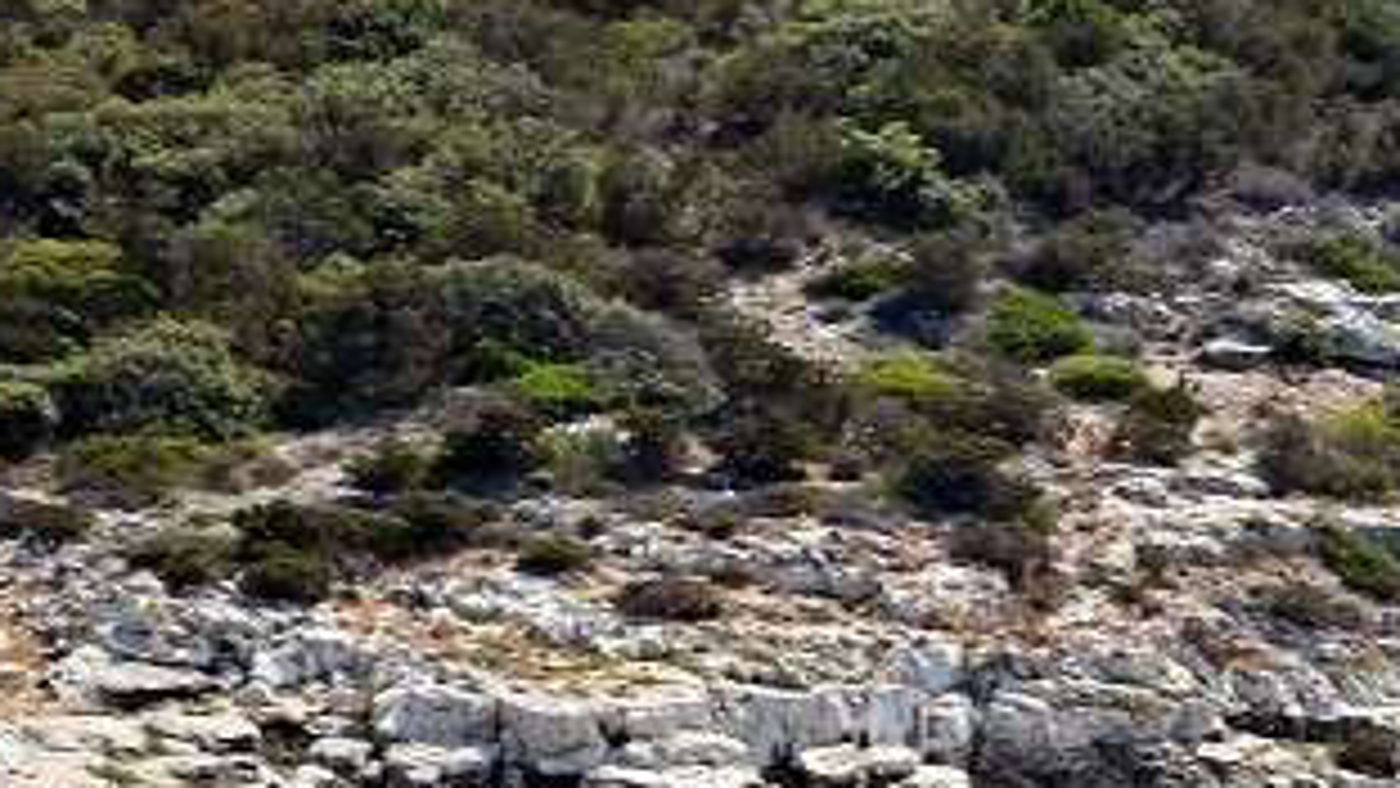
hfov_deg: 4.5
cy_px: 11
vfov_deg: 2.6
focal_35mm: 472
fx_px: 17523
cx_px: 2192
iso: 250
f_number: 16
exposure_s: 1/160
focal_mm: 140
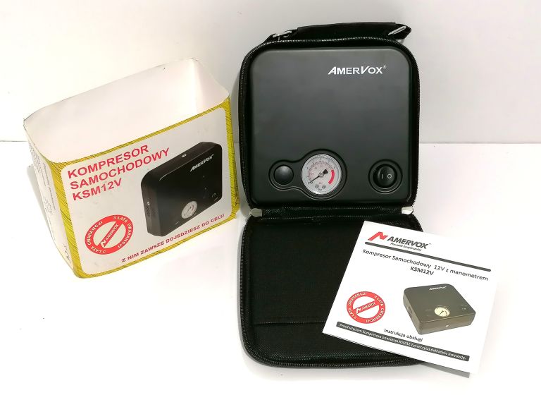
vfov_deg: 29.1
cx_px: 270
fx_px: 782
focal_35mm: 50
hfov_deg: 38.2
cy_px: 204
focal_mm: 4.75
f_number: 1.8
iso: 125
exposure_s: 1/50
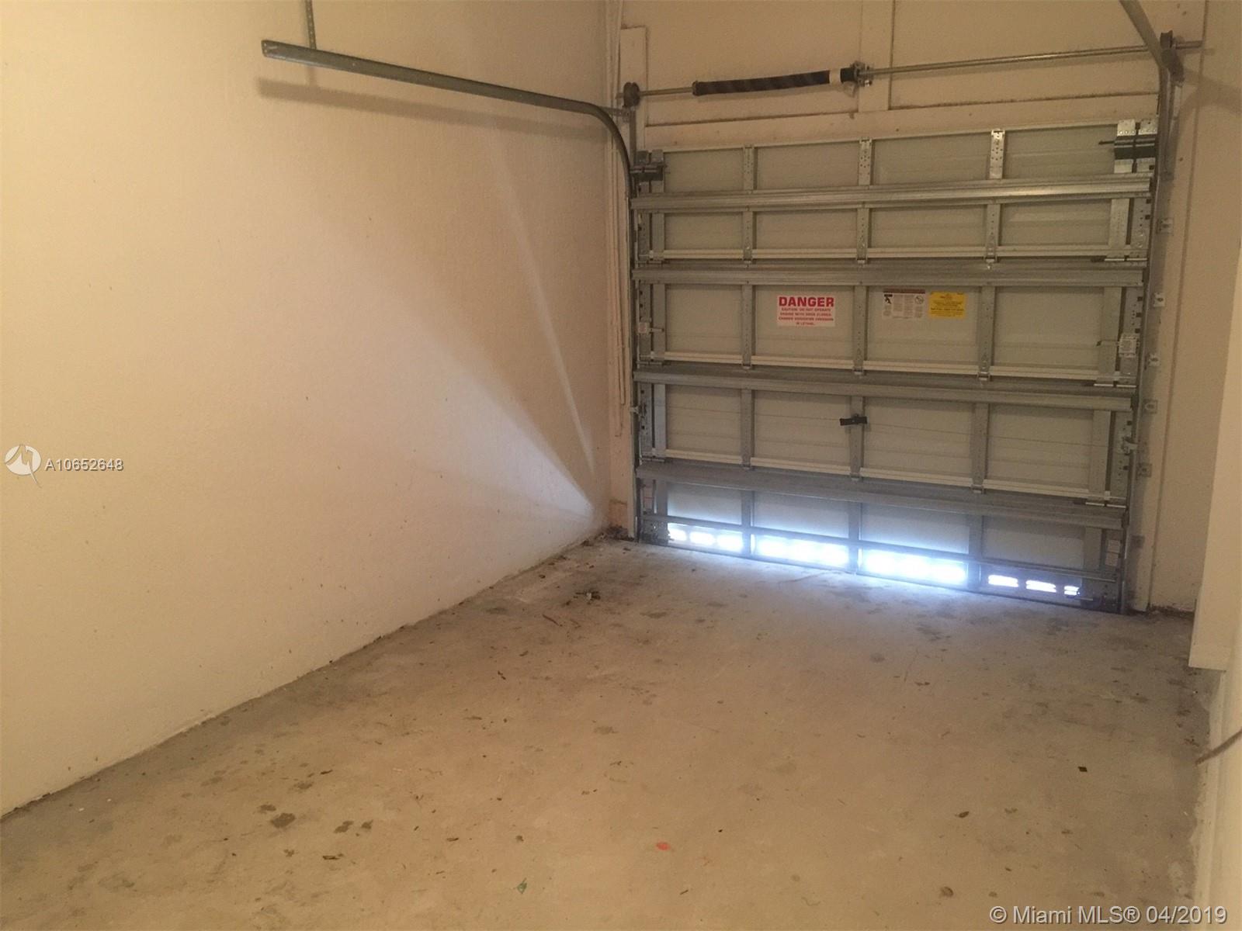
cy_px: 466
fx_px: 1041
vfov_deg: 48.2
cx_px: 621
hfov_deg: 61.7
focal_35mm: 29
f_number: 2.2
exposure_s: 1/10
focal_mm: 4.15
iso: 125
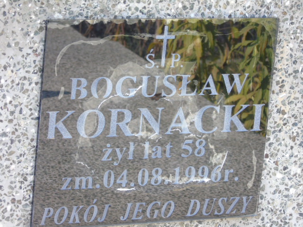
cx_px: 152
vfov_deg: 7.0
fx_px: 1856
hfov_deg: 9.3
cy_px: 114
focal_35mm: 212
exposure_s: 1/200
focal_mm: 38
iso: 400
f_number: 4.7
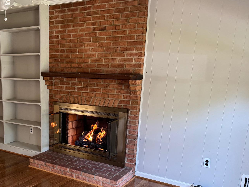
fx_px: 273
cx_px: 60
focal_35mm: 38
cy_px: 131
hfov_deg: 47.0
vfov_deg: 37.2
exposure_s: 1/60
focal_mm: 6.76
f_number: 1.78
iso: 250
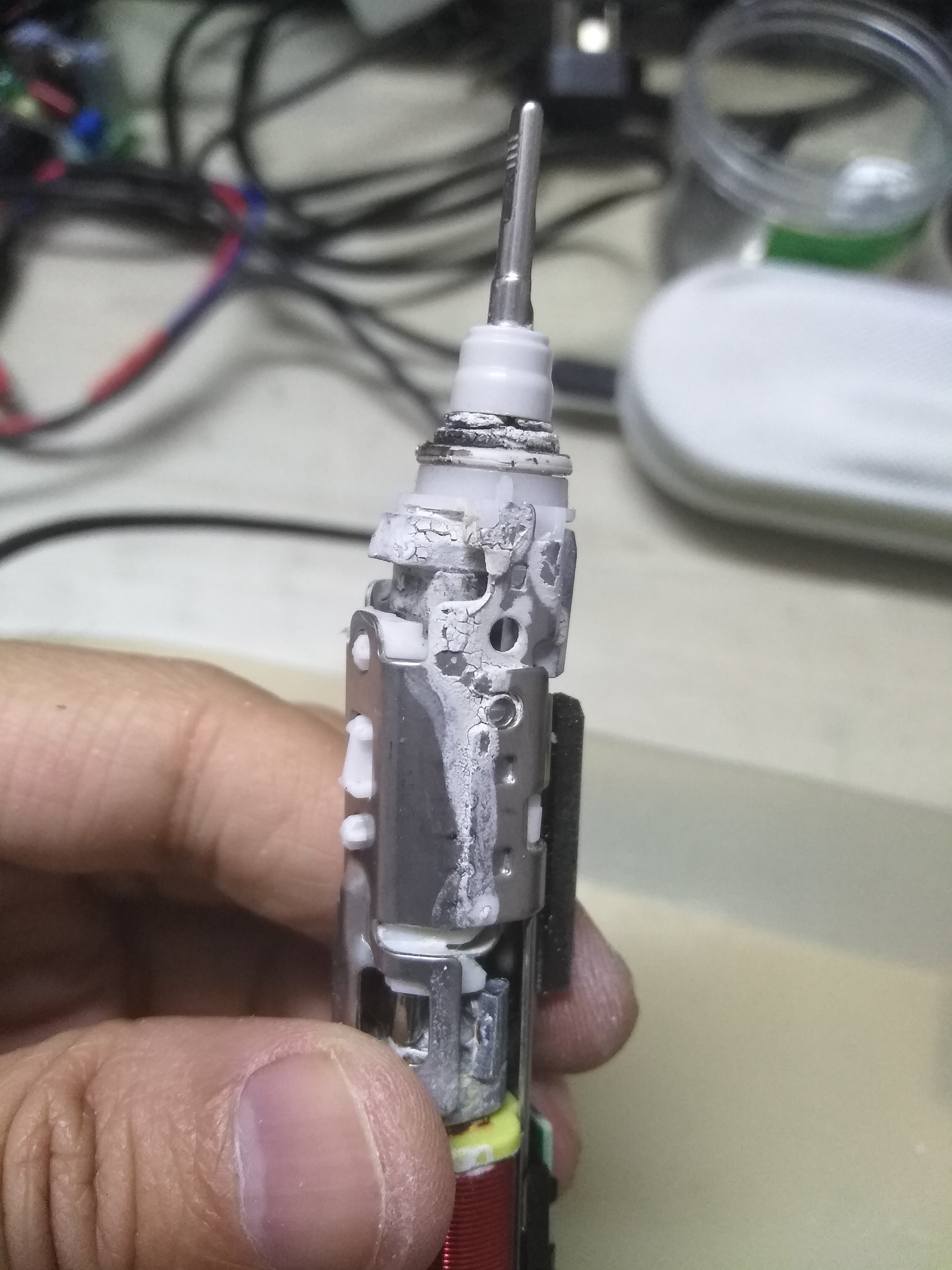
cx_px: 476
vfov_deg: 67.3
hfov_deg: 53.1
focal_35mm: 26
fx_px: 953
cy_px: 635
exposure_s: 1/33.3
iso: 423
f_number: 1.8
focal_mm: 3.63
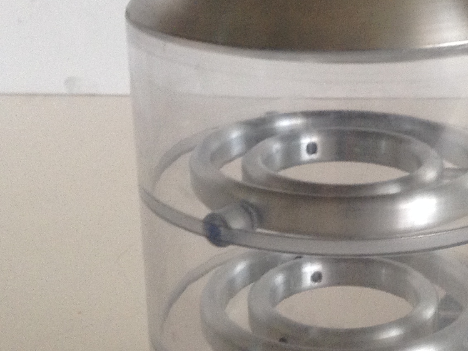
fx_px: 1028
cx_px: 372
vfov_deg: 19.3
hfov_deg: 25.2
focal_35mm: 76
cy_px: 223
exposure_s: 1/24
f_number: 2.4
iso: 80
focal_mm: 3.3
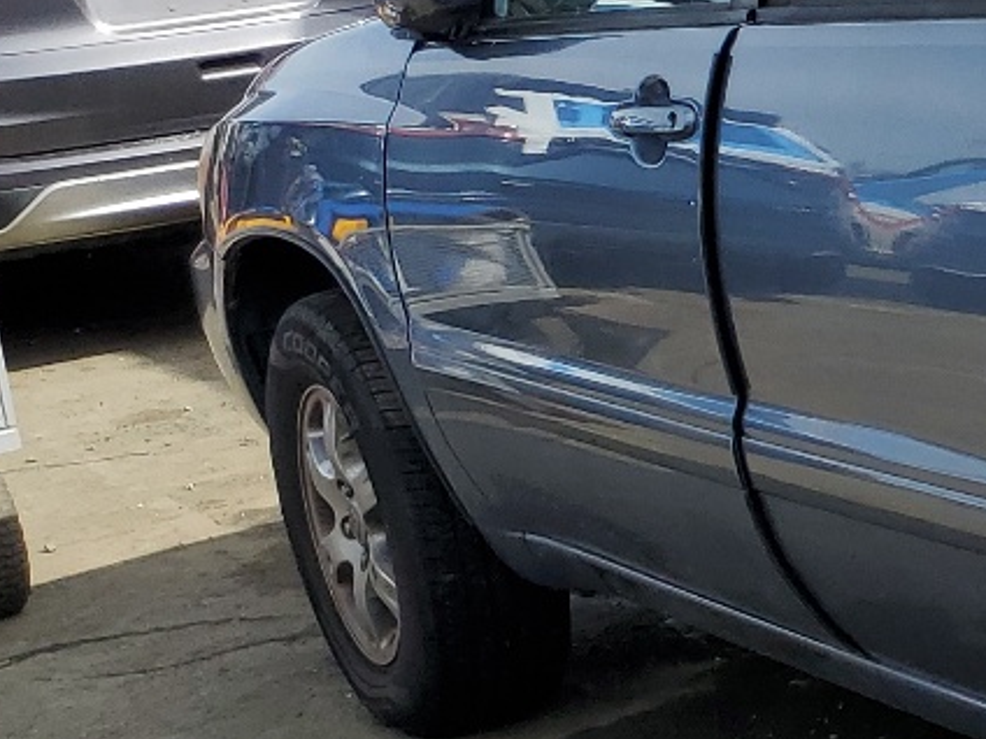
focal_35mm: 98
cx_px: 1751
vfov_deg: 15.1
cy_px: 272
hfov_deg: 16.8
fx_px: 2791
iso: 50
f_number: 1.5
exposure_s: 1/2500
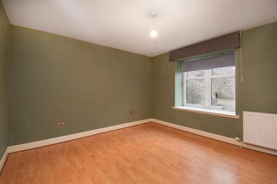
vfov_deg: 77.3
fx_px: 115
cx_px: 138
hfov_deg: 100.4
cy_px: 92
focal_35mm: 15
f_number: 8
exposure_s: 1/8
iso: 320
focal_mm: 10
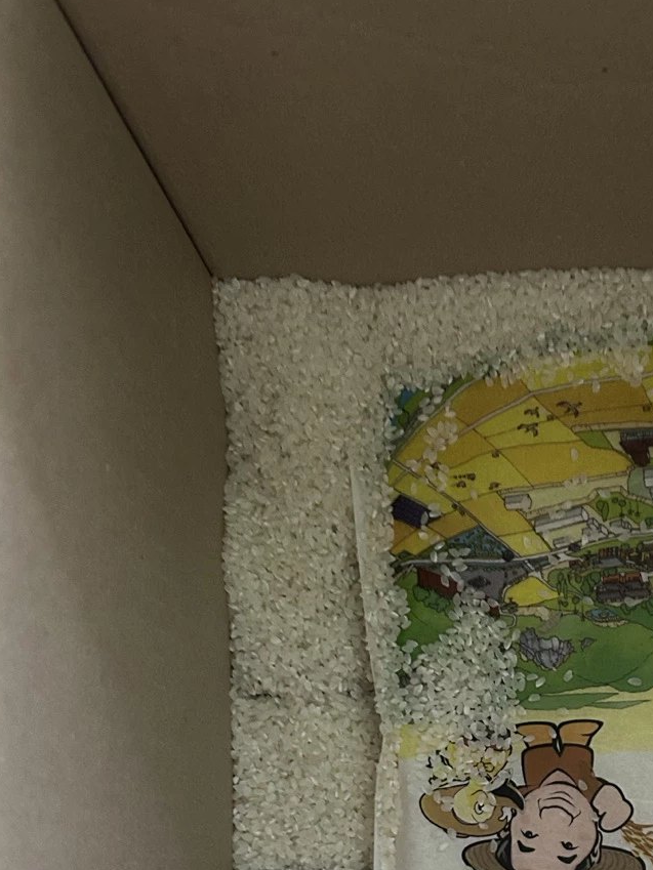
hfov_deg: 28.6
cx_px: 577
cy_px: 806
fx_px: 1232
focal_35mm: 49
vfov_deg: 36.2
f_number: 1.5
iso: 640
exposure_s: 1/30
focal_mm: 5.7
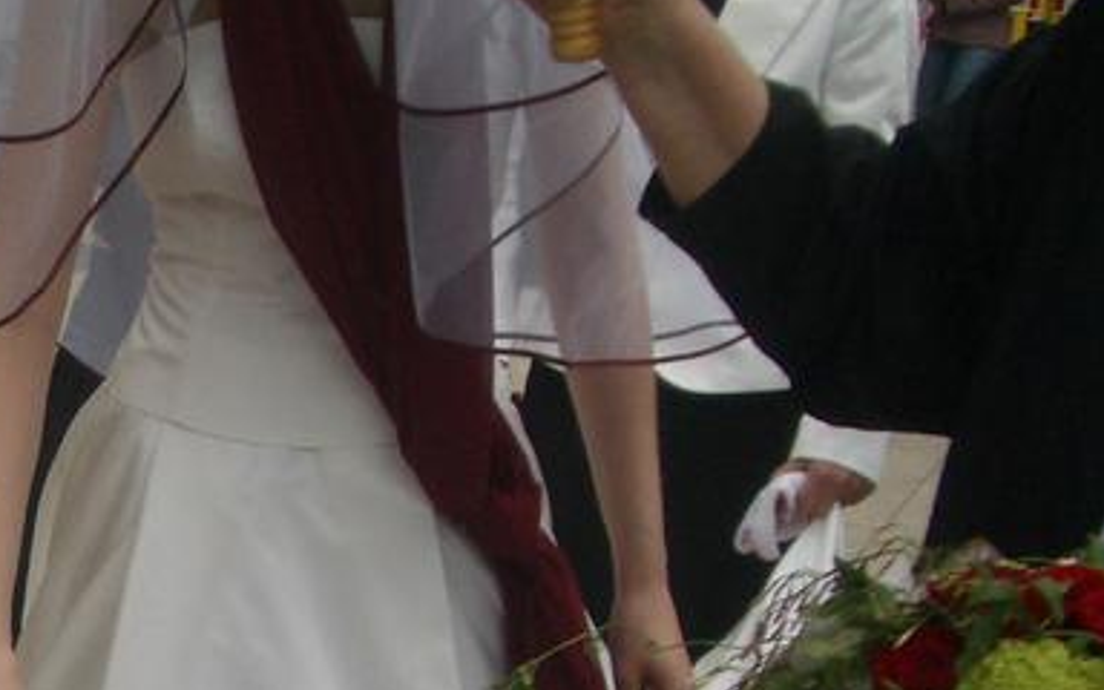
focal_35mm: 99
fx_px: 2979
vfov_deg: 12.8
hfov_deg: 19.4
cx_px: -316
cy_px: 891
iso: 50
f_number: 2.6
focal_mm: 5.8
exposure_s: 1/160
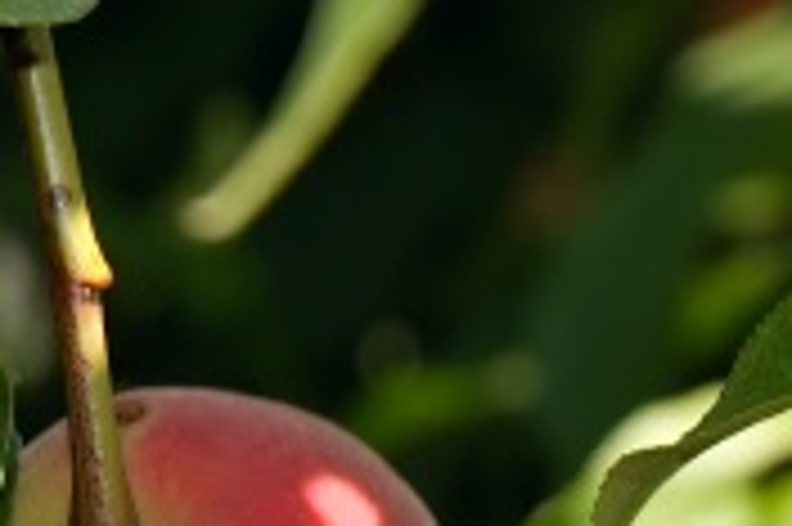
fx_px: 11143
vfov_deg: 2.7
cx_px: 1546
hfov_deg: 4.0
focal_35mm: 507
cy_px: 528
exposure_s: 1/100
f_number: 8
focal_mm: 70
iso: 100
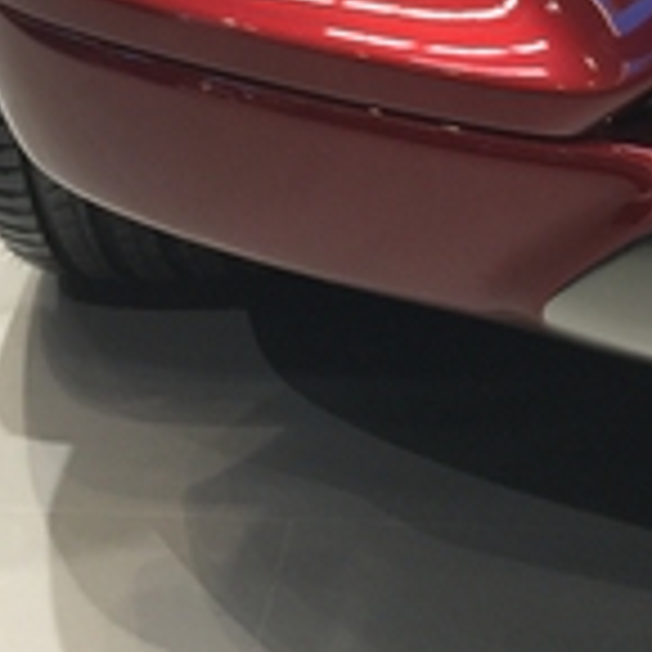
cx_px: 405
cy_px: -295
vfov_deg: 19.2
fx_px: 1705
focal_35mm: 80
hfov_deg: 21.6
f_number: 2.2
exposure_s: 1/17
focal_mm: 4.15
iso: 64
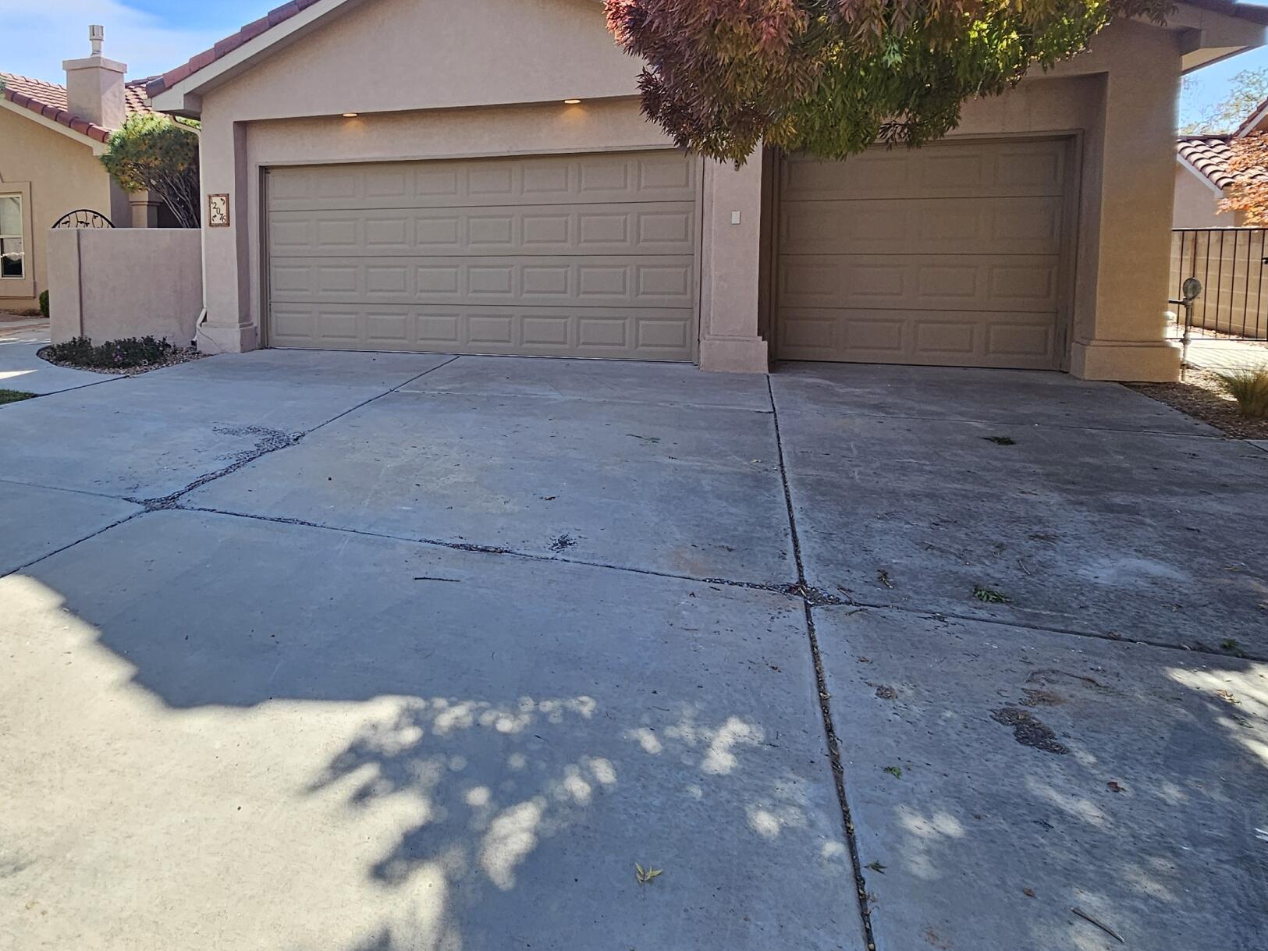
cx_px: 359
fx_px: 879
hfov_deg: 68.2
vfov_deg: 55.6
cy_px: 317
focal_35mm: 24
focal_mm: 2.2
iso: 50
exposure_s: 1/349
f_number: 2.2
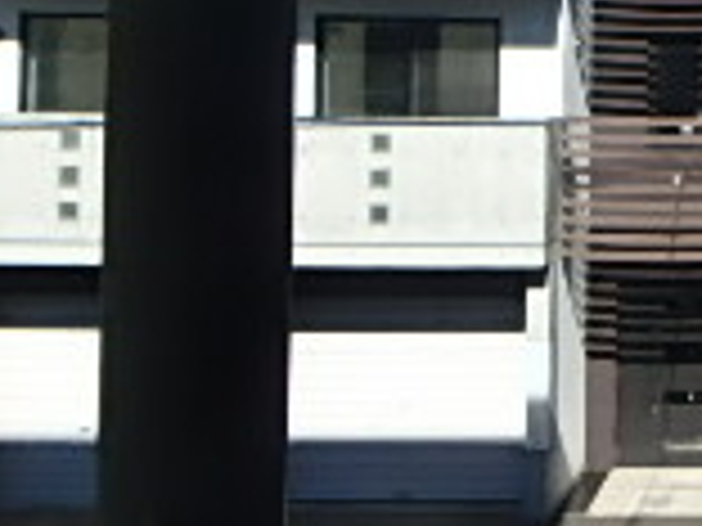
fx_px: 1744
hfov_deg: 20.1
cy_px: 67
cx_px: 1004
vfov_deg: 17.0
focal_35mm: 86
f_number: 6
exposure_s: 1/400
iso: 125
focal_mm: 3.7
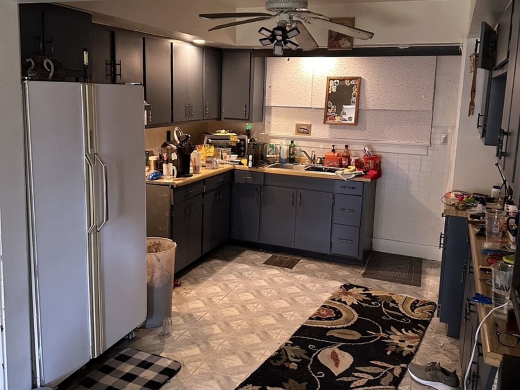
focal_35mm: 24
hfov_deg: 71.6
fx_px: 361
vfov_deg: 56.8
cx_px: 260
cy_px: 195
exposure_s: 1/60
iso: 500
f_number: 1.78
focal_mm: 6.86
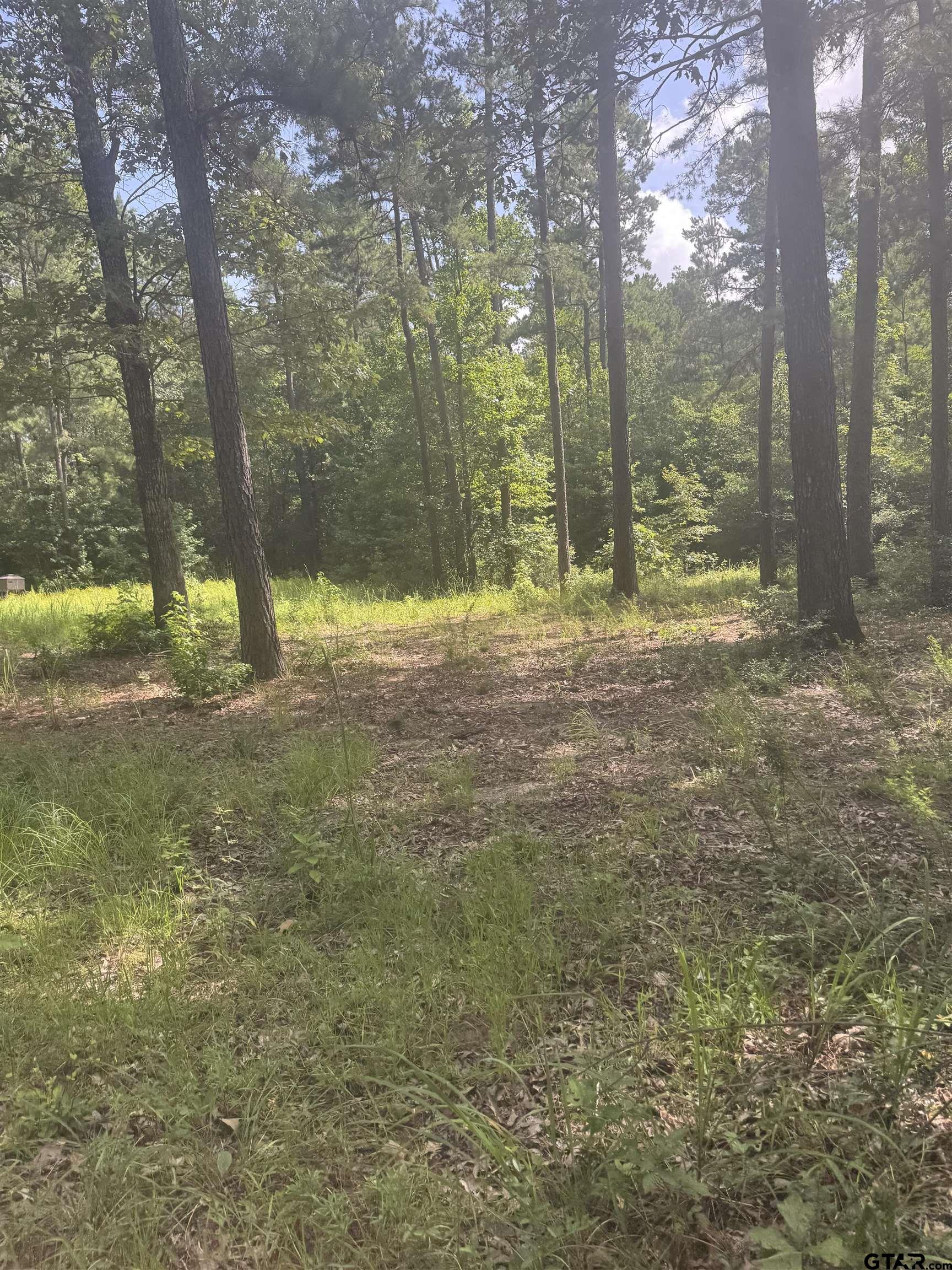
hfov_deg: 56.8
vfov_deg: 71.6
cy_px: 635
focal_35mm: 24
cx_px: 476
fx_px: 880
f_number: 1.78
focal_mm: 6.76
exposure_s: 1/621
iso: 80
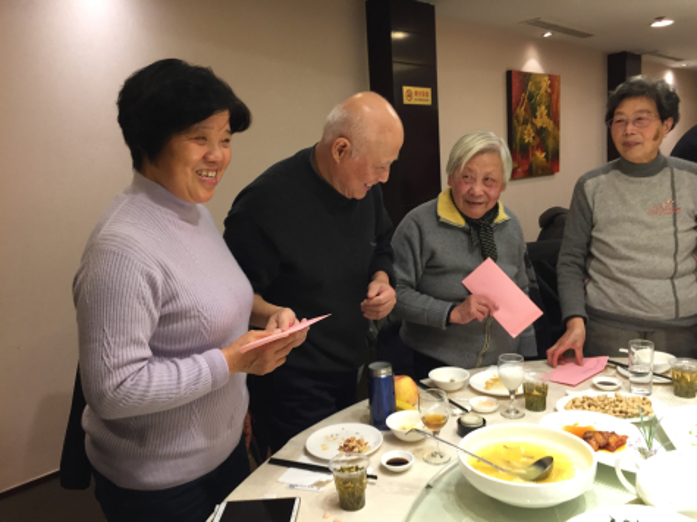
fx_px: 584
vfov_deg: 48.2
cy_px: 261
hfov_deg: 61.7
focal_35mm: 29
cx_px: 348
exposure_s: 1/33
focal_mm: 4.15
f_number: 2.2
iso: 100
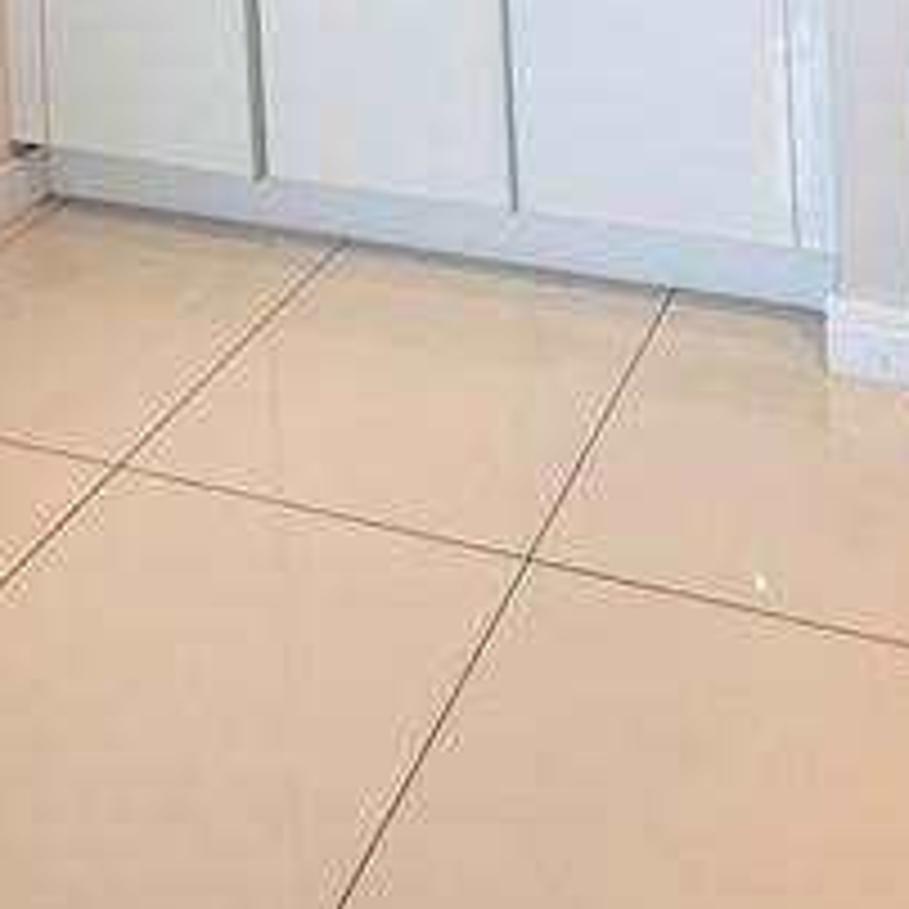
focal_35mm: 49
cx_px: 590
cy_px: -472
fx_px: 1456
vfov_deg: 25.5
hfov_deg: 34.4
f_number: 2.2
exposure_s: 1/99
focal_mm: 2.22
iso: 125
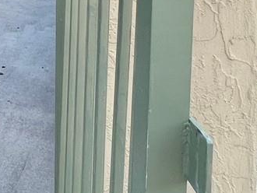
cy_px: -114
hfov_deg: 26.5
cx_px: -68
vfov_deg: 19.6
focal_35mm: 63
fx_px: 468
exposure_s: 1/99
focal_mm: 1.57
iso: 32
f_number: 1.8
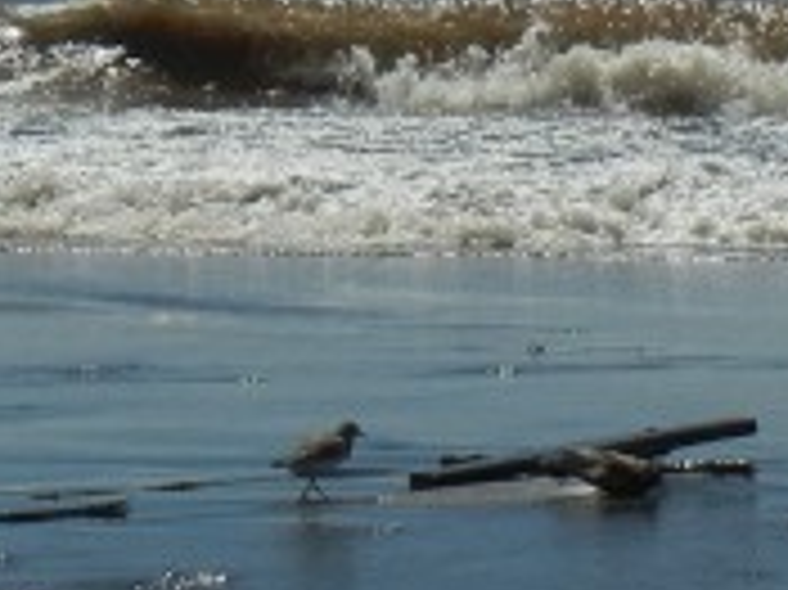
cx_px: -306
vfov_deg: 3.3
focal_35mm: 451
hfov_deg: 4.4
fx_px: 10260
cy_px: 41
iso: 160
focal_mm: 13.9
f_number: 8.6
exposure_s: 1/946
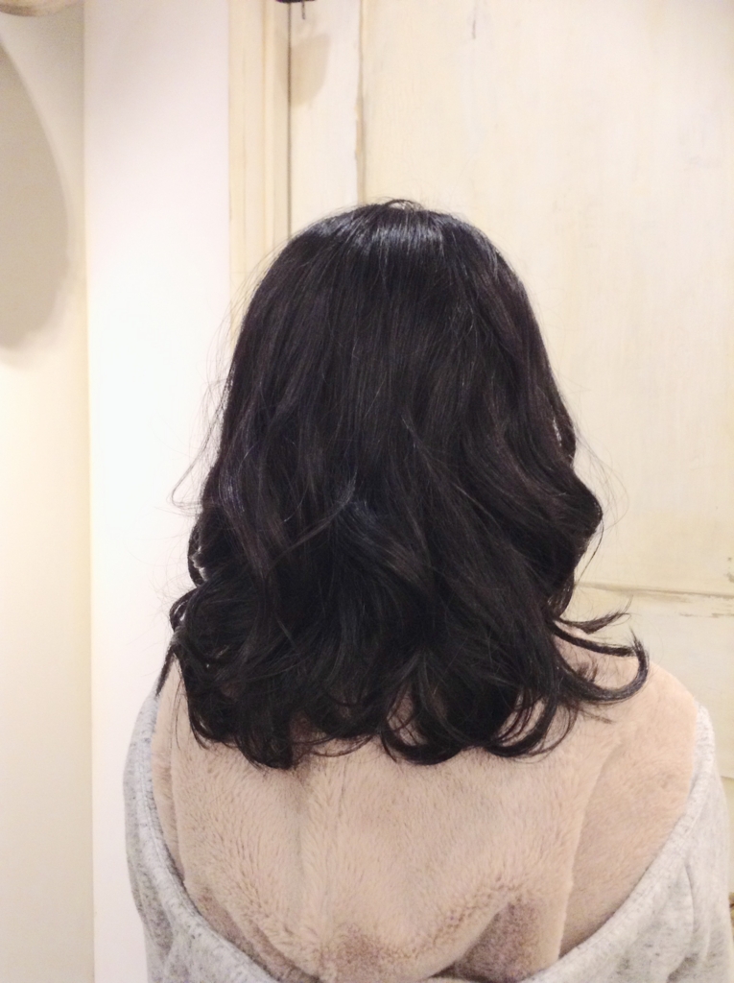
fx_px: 935
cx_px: 367
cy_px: 492
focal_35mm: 33
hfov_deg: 42.8
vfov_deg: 55.4
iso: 160
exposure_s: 1/24
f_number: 2.4
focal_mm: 3.3
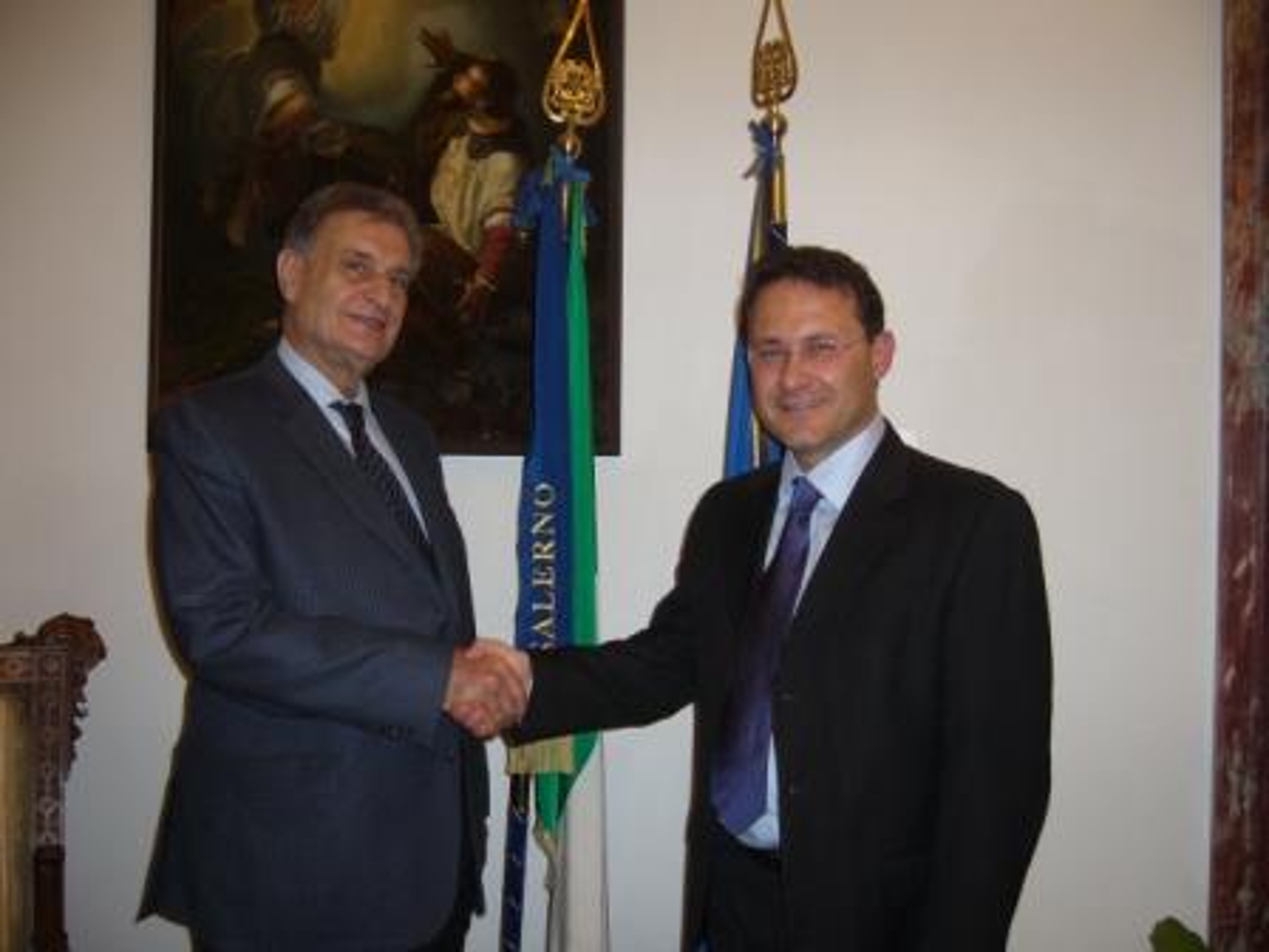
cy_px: 476
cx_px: 634
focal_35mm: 35
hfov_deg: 52.6
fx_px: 1283
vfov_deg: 40.7
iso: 125
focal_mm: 5.8
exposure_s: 1/30
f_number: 2.8
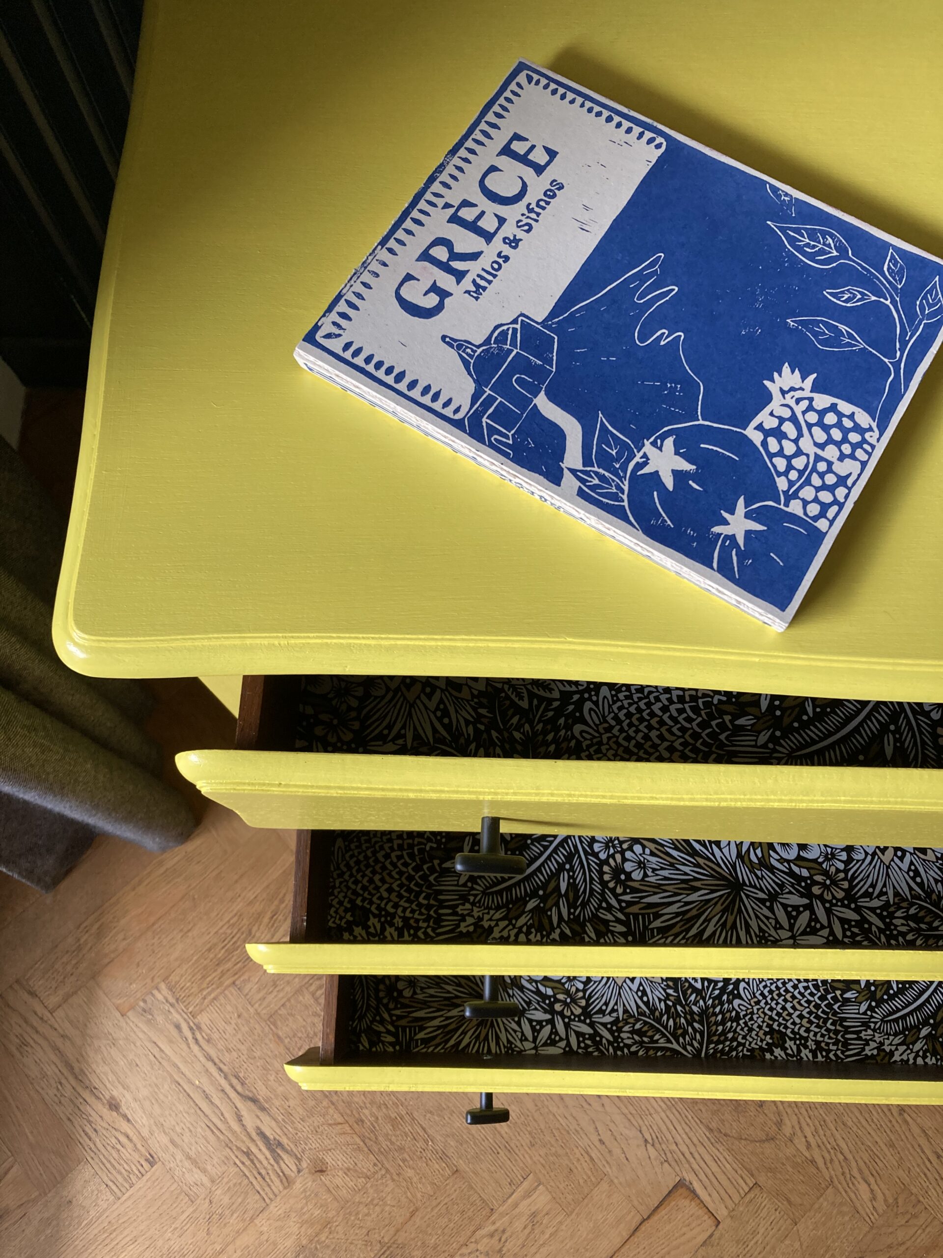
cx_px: 472
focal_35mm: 28
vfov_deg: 63.4
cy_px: 629
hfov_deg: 49.7
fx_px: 1017
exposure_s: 1/61
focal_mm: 3.99
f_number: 1.8
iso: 80
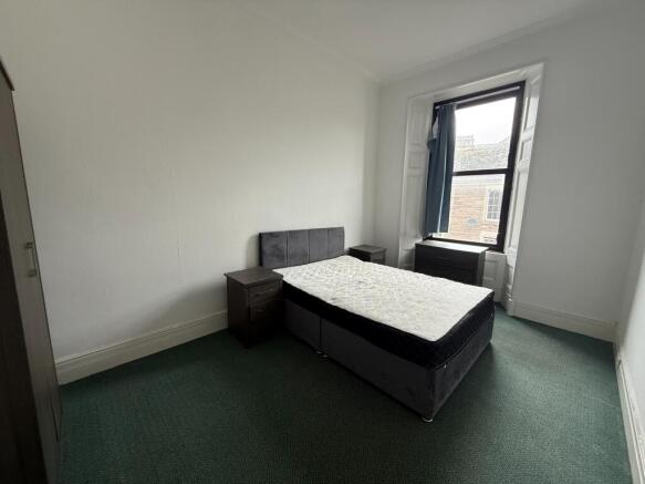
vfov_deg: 85.7
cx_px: 322
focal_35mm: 14
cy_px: 242
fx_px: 261
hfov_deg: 102.1
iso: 125
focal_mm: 2.22
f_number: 2.2
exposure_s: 1/99
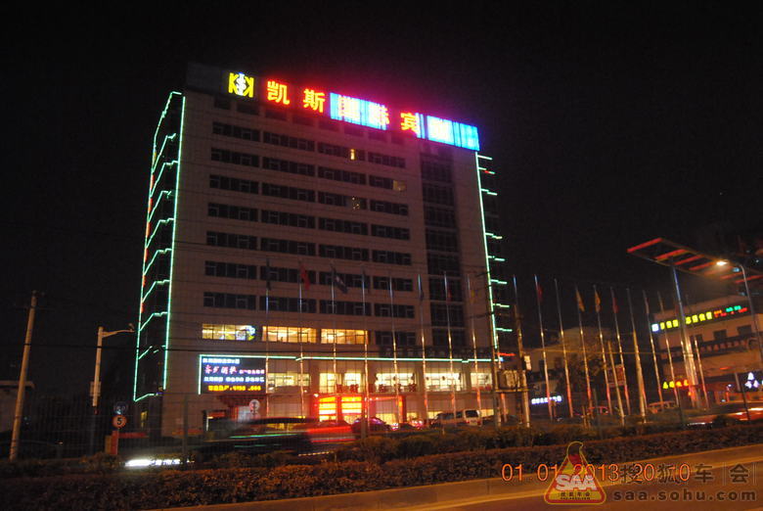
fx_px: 573
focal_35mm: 27
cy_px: 256
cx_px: 382
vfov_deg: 48.0
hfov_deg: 67.3
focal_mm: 18
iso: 1600
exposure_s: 1/10
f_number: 3.5
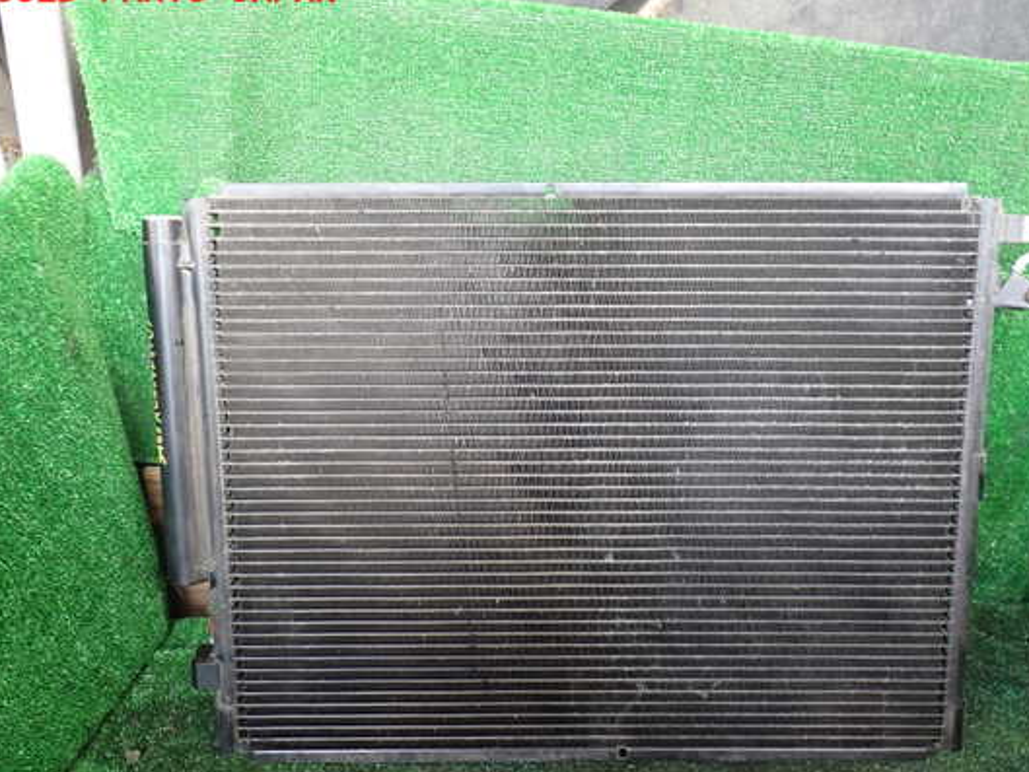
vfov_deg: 41.8
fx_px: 1011
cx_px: 566
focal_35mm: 34
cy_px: 403
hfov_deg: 53.9
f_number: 2.3
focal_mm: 5.4
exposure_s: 1/50
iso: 200
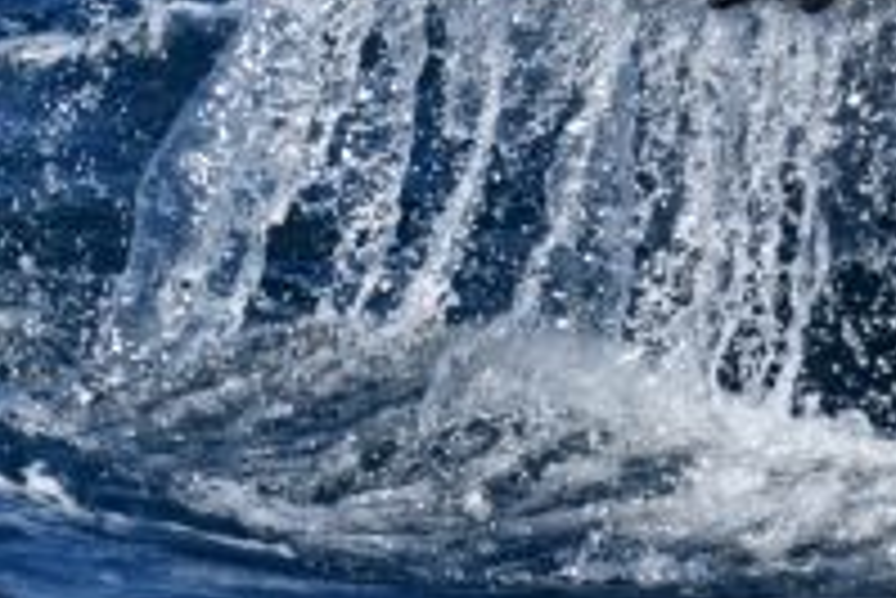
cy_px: 56
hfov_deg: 0.9
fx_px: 60049
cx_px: -9
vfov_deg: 0.6
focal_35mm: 2411
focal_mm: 600
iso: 1100
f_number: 6.3
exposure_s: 1/8000
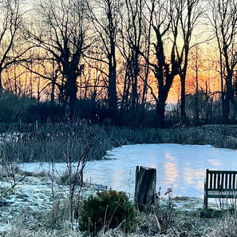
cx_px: 159
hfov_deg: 51.5
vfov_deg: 52.5
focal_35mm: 31
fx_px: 240
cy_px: 119
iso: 500
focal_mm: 5.1
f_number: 1.6
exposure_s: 1/42
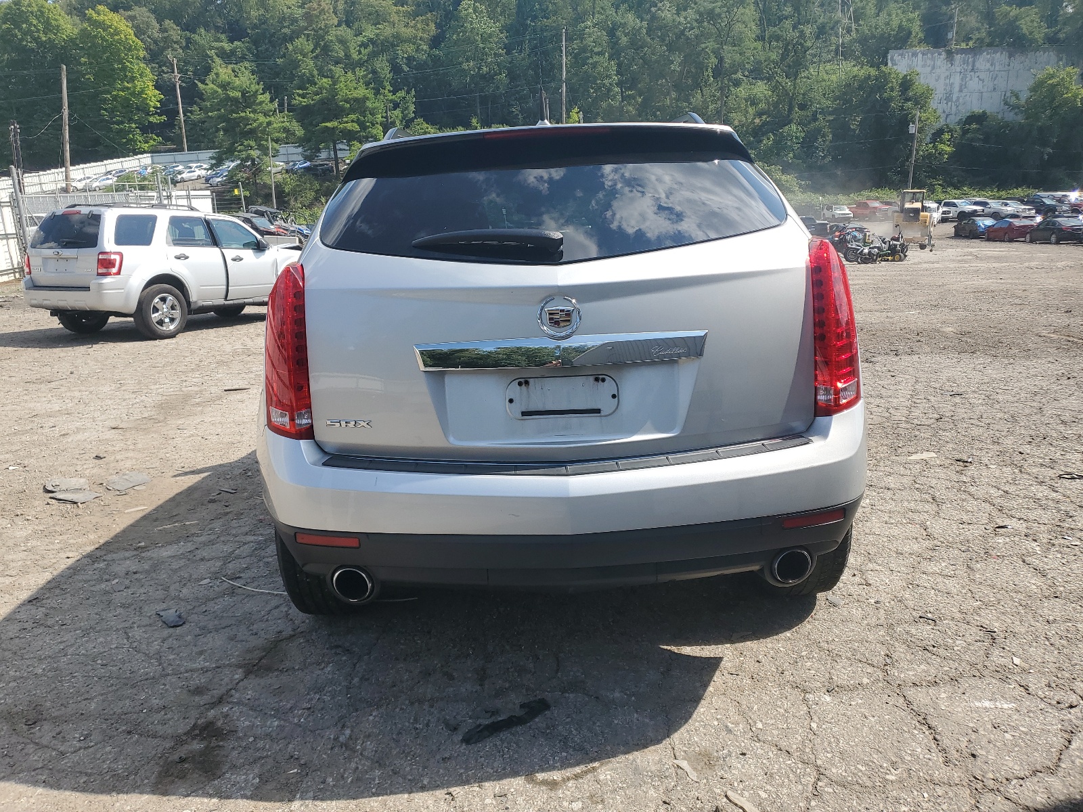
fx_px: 813
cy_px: 406
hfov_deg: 67.3
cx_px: 542
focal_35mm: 26
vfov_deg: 53.1
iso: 50
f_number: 1.5
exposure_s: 1/2500
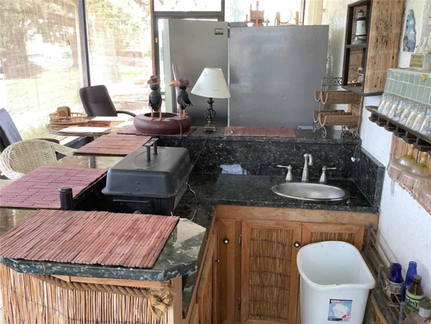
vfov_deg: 45.4
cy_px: 162
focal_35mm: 31
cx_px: 216
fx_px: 386
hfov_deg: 58.4
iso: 100
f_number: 2.4
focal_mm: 3.3
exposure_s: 1/60
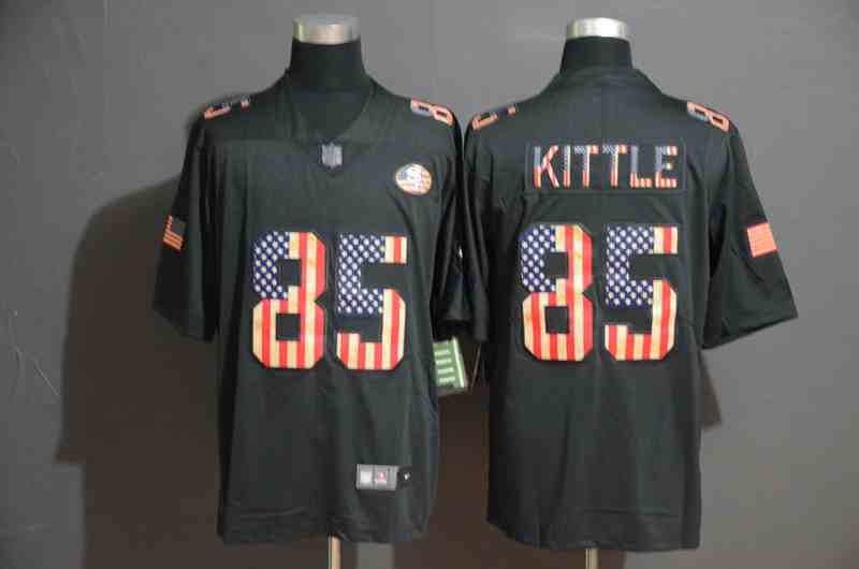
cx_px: 430
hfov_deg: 22.7
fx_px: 2143
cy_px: 284
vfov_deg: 15.1
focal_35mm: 90
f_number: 5
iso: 4000
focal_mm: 60
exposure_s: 1/10
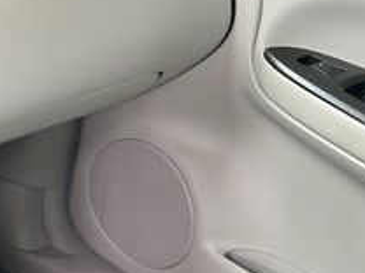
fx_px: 844
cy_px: 198
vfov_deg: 18.3
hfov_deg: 21.0
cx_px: -172
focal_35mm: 80
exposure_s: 1/121
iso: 80
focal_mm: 5.7
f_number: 1.5
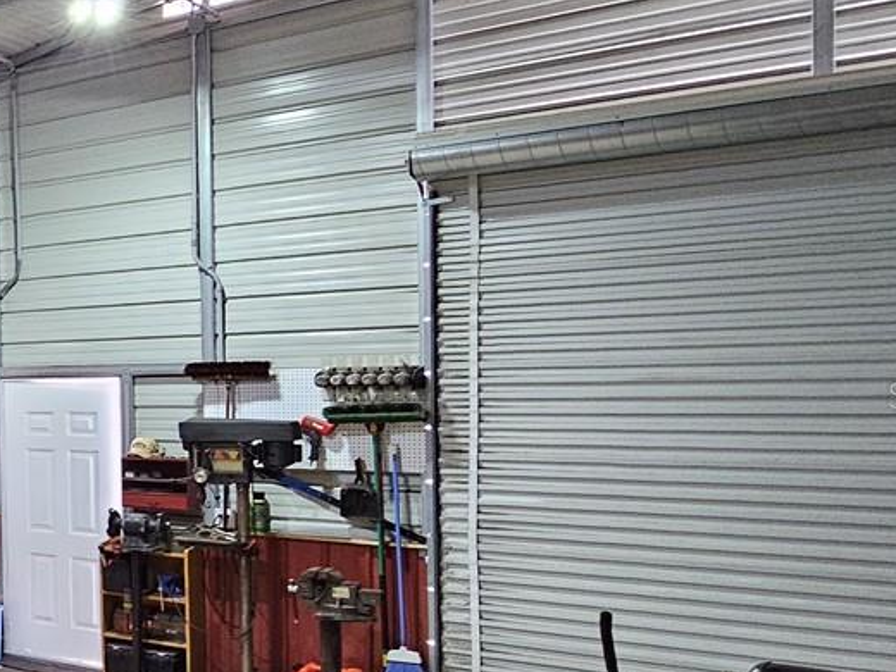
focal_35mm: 40
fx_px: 1035
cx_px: -327
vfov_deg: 35.9
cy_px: 395
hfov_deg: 32.2
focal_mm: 2.2
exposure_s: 1/35.3
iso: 500
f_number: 2.2
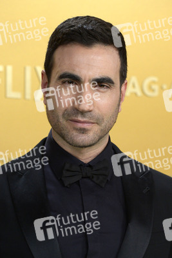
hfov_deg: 8.9
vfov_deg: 13.2
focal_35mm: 155
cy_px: 129
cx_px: 86
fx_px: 1110
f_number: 6.3
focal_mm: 155
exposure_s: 1/250
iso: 2500
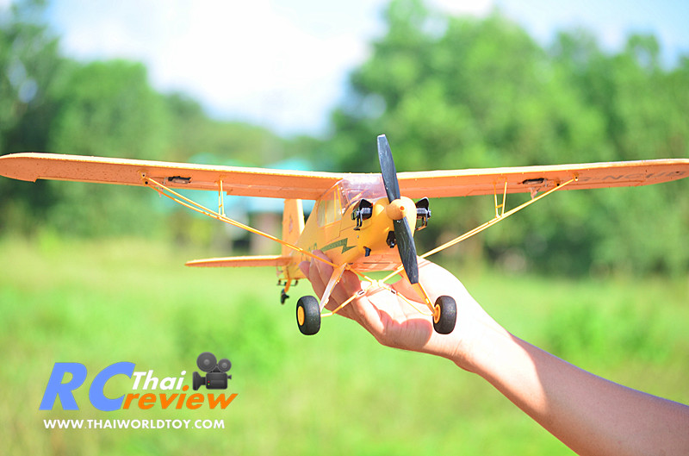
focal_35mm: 153
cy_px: 228
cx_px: 344
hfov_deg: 13.5
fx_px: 2921
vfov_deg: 8.9
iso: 100
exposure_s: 1/160
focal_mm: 102
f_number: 5.6
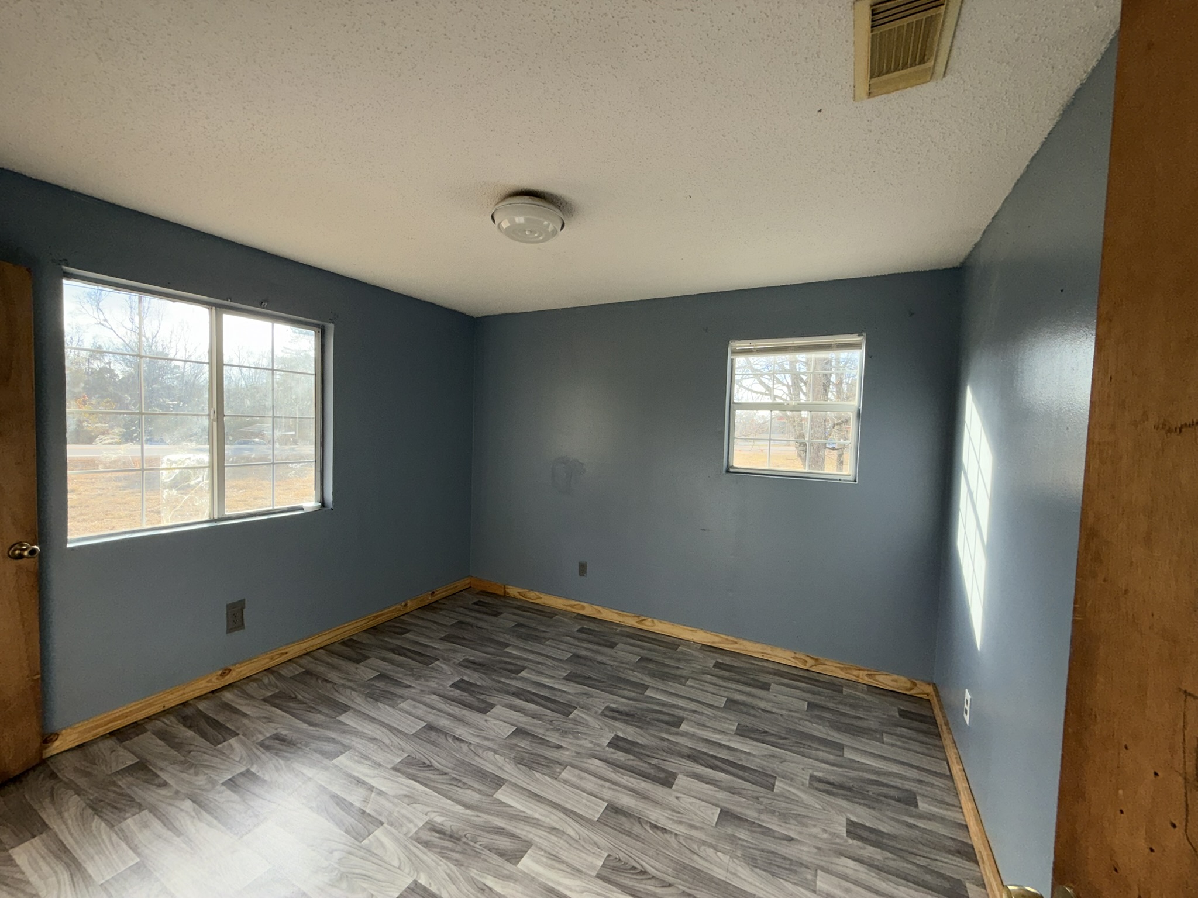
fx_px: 485
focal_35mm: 14
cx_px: 599
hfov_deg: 102.1
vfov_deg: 85.7
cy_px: 449
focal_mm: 2.22
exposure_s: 1/149
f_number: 2.2
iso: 16
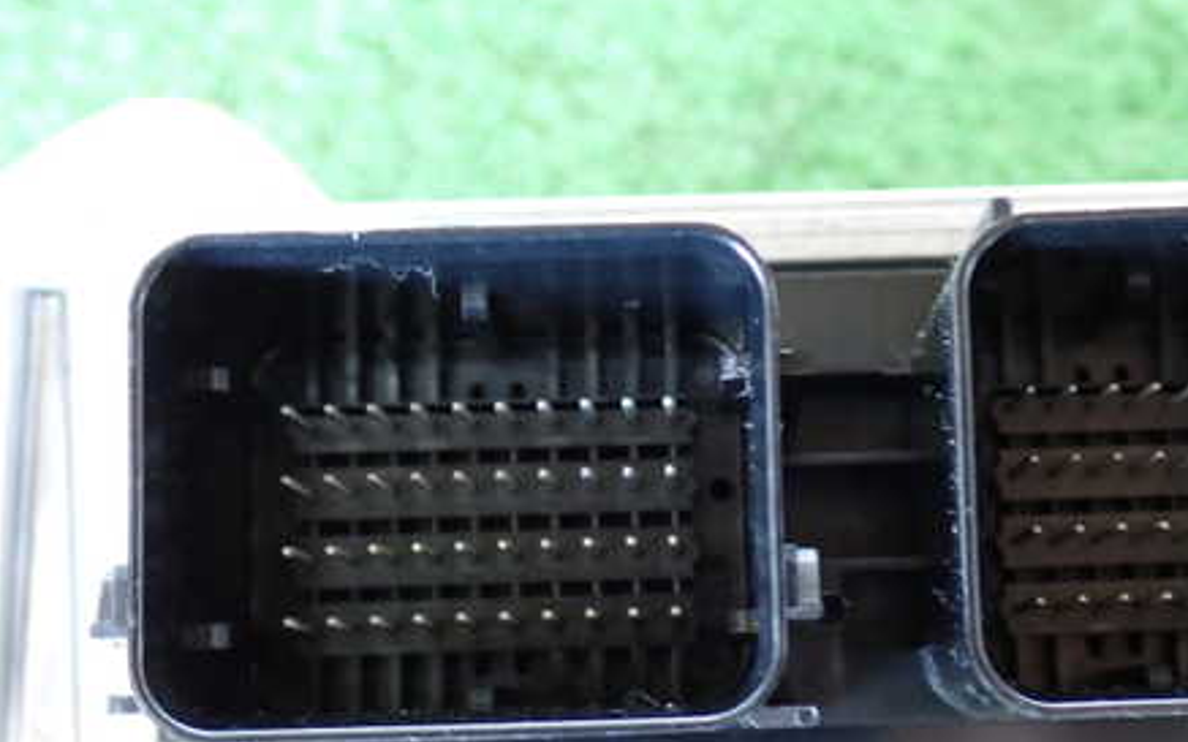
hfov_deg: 31.8
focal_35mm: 64
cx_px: 769
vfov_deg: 20.2
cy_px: 492
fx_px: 2072
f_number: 2.9
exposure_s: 1/13
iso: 800
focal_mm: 7.84
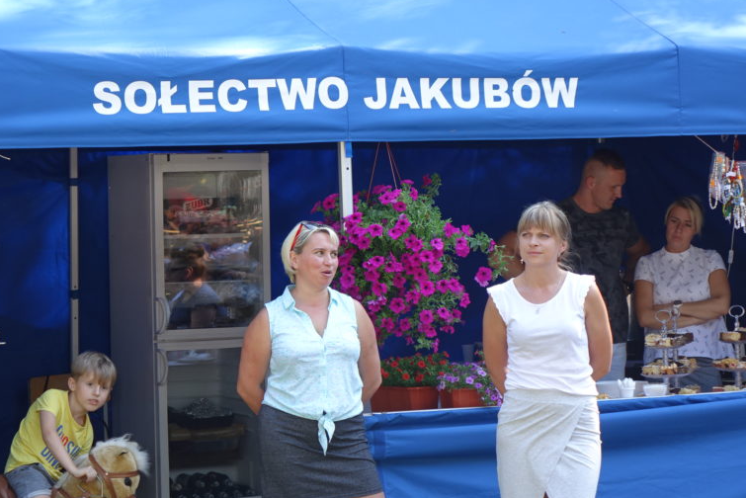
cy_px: 301
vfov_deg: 11.2
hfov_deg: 16.8
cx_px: 327
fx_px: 2529
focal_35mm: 122
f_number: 2.8
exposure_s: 1/160
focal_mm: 32.83
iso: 125
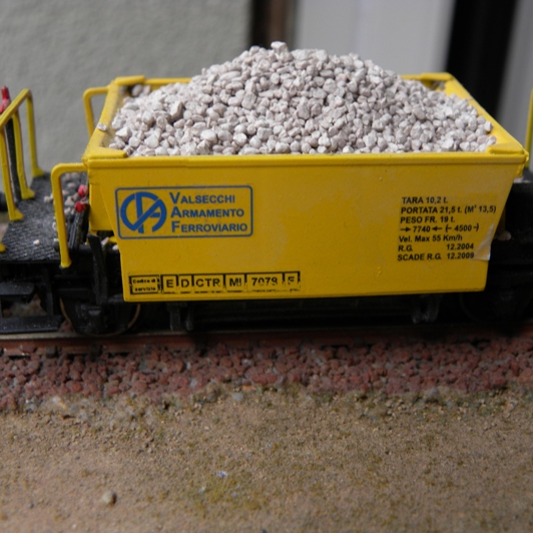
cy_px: 265
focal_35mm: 49
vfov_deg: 34.7
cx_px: 298
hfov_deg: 34.6
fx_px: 854
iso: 64
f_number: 3.2
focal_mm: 7.3
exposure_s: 1/64
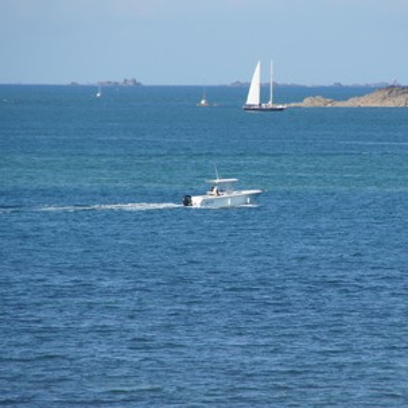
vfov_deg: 4.5
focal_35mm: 387
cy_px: 204
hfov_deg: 4.5
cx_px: 268
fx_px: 5161
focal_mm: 200
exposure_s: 1/400
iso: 100
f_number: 6.3
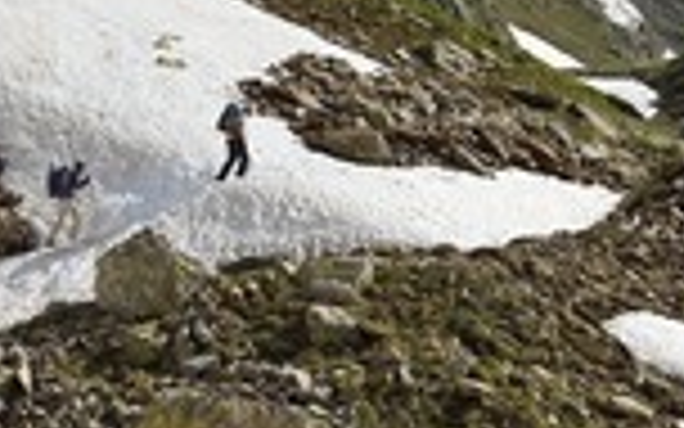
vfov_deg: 7.7
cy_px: 68
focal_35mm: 169
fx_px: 3150
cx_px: 472
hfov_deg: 12.4
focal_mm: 60
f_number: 11
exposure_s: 1/250
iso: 200
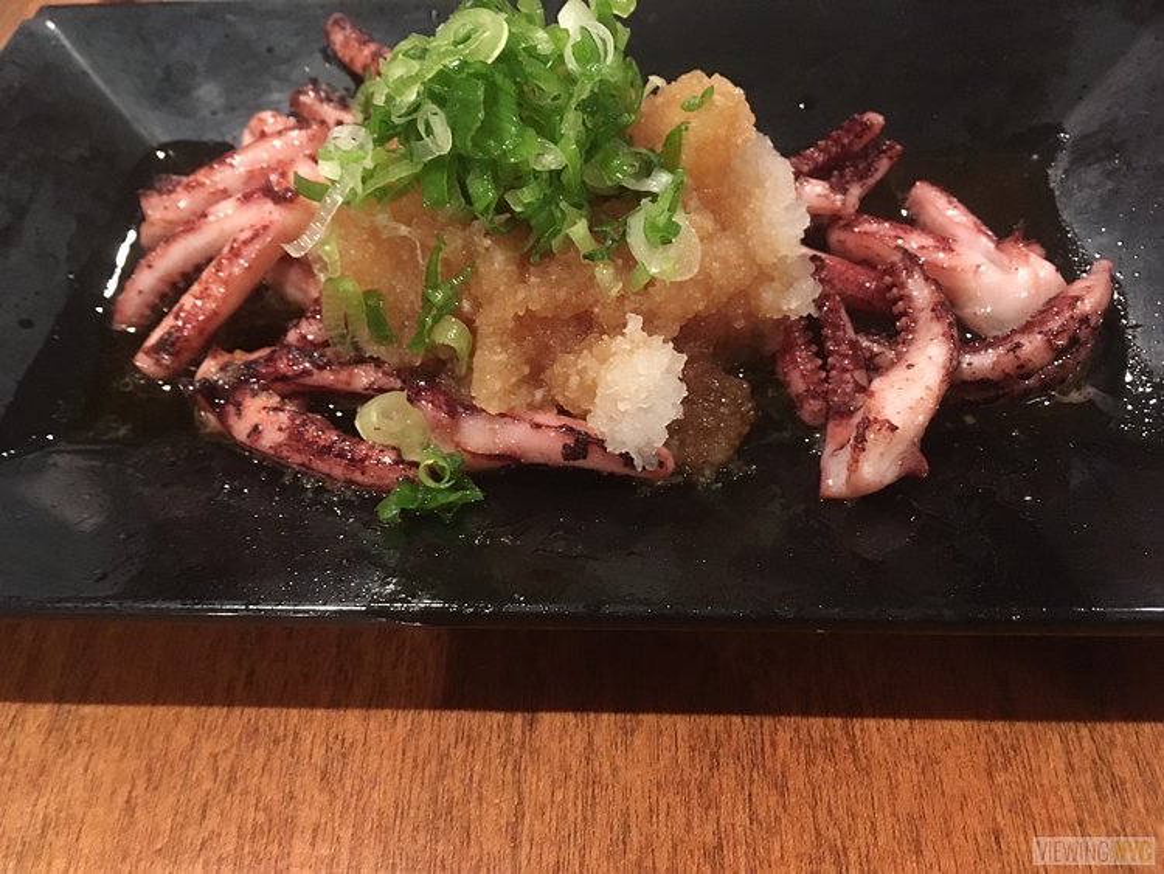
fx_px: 975
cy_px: 437
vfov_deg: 48.3
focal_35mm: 29
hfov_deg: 61.6
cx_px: 582
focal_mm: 4.15
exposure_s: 1/15
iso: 500
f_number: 2.2
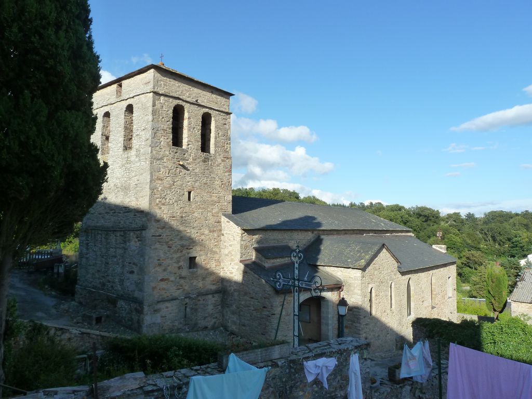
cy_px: 200
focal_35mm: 25
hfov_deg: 69.4
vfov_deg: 54.9
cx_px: 266
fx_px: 384
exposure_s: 1/400
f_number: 4.5
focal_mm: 4.1
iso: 125
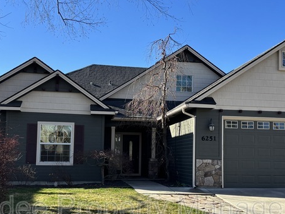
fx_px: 379
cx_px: 150
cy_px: 131
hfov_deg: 41.2
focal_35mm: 46
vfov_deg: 31.4
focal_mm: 5.96
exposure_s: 1/1279
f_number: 1.6
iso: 50
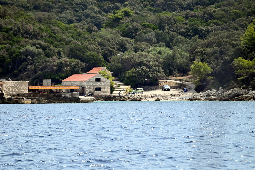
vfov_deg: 4.6
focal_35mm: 300
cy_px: 85
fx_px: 2125
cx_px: 128
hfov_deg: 6.9
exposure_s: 1/1000
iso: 320
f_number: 5.6
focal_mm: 300
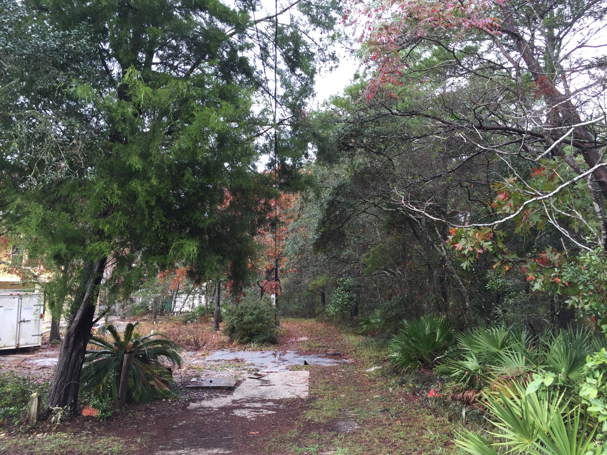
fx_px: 509
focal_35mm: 29
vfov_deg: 48.2
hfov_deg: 61.7
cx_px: 304
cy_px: 228
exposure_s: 1/60
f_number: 2.2
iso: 32
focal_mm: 4.15
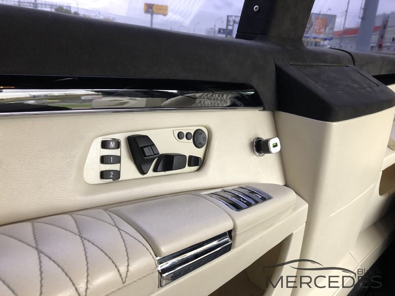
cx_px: 198
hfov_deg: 63.4
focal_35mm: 28
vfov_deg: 49.7
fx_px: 320
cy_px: 148
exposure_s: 1/17
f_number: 1.8
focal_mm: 3.99
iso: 40
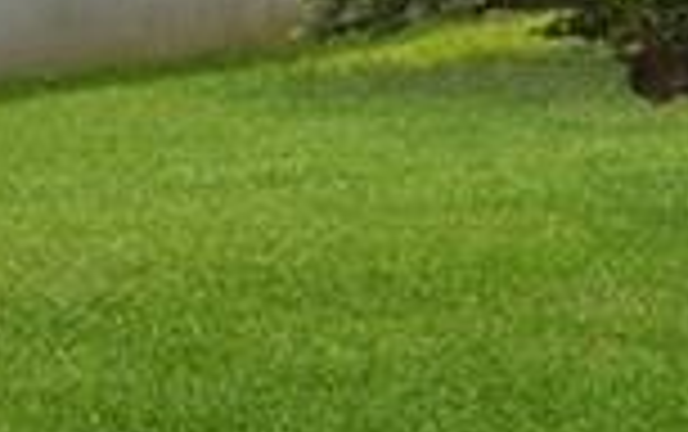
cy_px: -292
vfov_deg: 12.0
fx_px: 1915
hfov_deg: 10.9
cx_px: 2167
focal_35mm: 102
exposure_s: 1/200
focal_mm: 10
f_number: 8
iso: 100
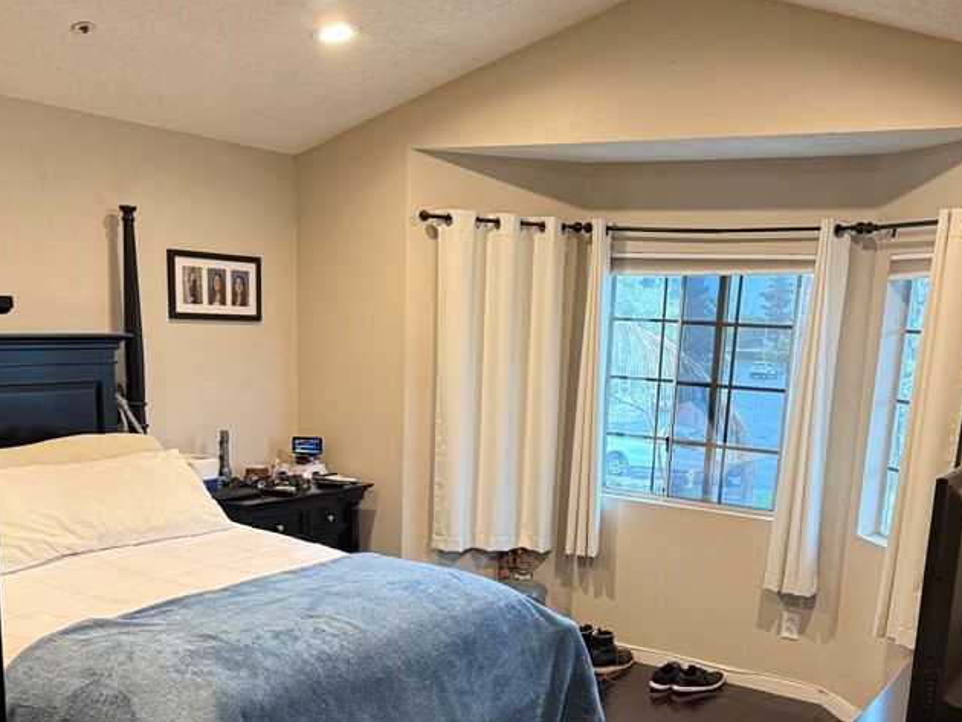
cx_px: 533
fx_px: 1084
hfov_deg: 47.8
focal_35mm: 39
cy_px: 559
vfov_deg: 35.8
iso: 320
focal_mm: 6.76
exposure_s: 1/60
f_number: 1.78
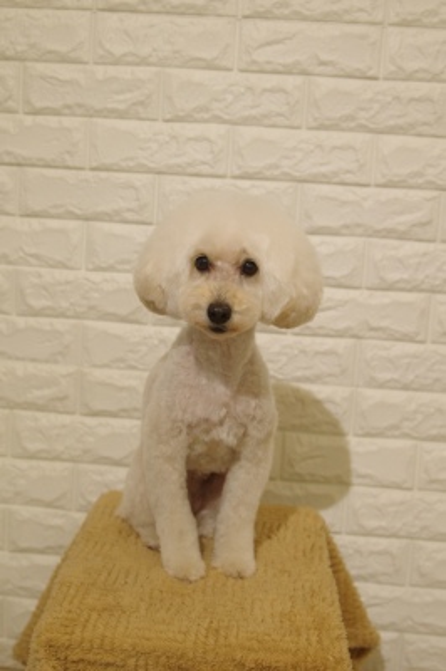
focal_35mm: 49
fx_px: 912
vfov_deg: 40.4
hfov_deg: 27.5
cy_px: 336
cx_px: 223
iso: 500
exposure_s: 1/160
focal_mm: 33
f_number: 4
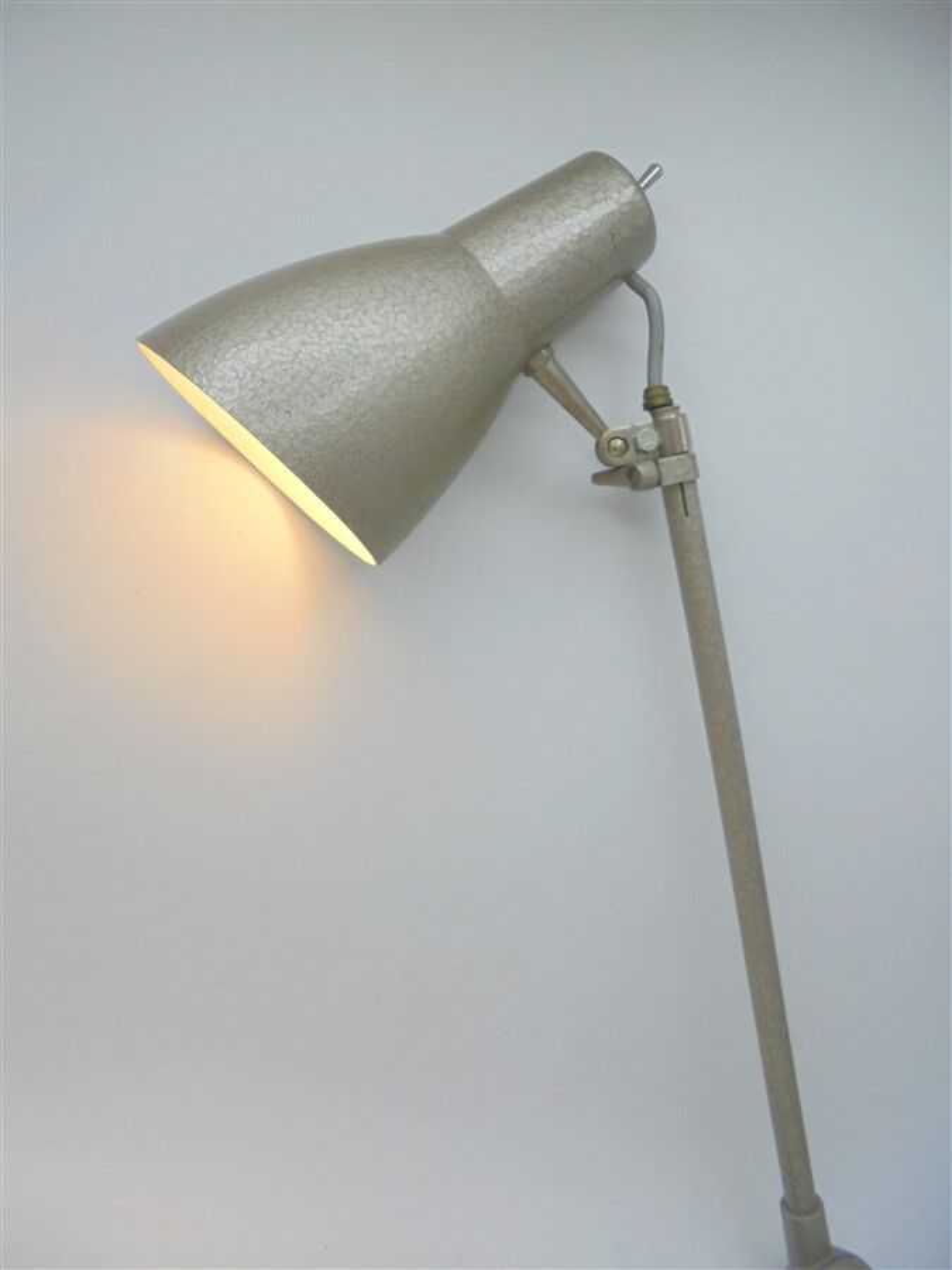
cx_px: 476
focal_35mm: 26
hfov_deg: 53.1
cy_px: 635
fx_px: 953
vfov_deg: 67.3
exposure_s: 1/125
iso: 100
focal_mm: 4.6
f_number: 3.5
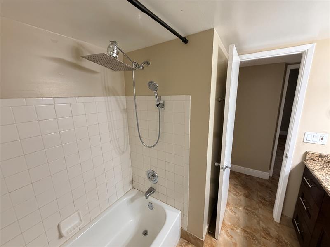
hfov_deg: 102.1
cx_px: 165
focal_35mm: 14
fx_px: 133
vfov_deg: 85.7
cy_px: 124
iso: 250
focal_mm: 2.22
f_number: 2.2
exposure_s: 1/60
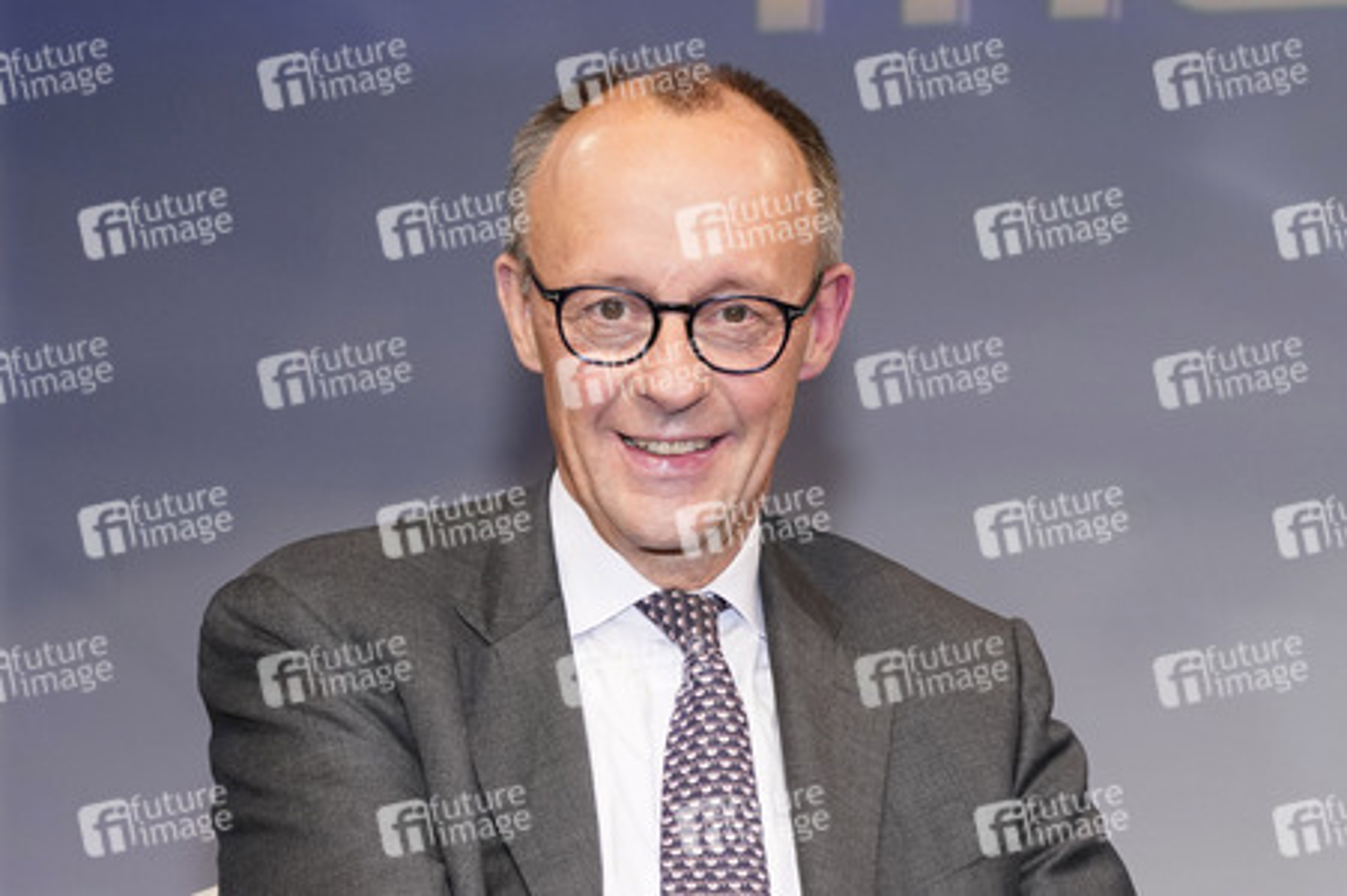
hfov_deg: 39.6
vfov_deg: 27.0
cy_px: 448
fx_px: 1869
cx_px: 674
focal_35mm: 50
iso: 2000
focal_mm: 50
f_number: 5.6
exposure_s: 1/125
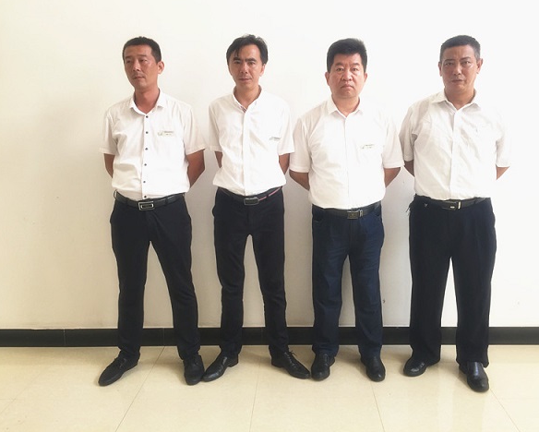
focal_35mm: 31
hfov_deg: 57.1
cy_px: 211
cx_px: 290
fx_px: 495
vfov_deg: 47.2
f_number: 2.2
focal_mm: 4.15
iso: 40
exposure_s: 1/50
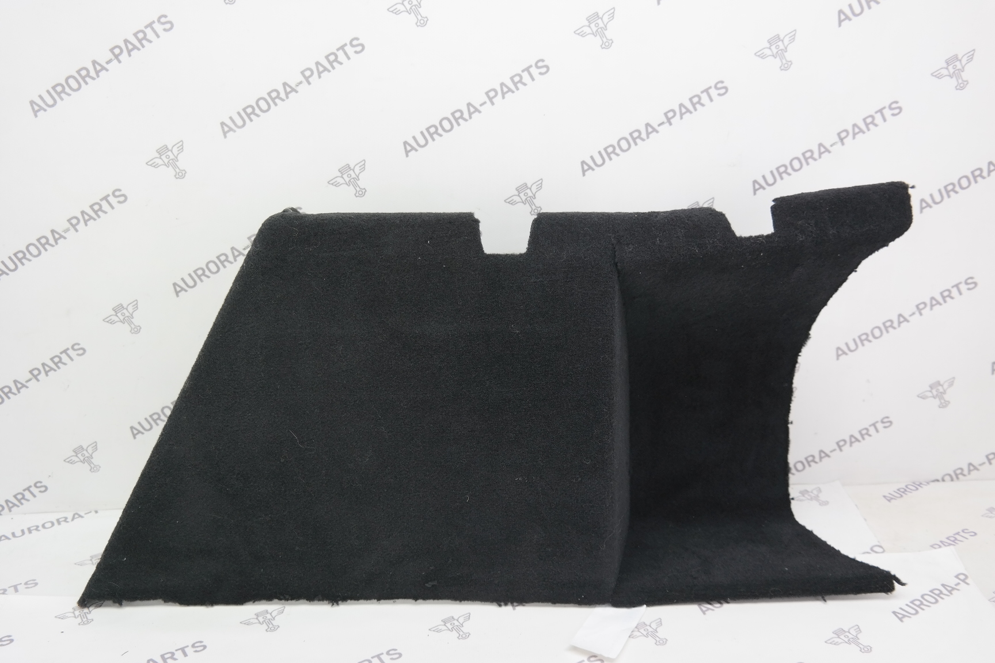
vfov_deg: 40.0
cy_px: 332
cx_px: 498
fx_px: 912
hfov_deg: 57.2
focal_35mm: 33
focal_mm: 22
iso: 200
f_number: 4
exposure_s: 1/40
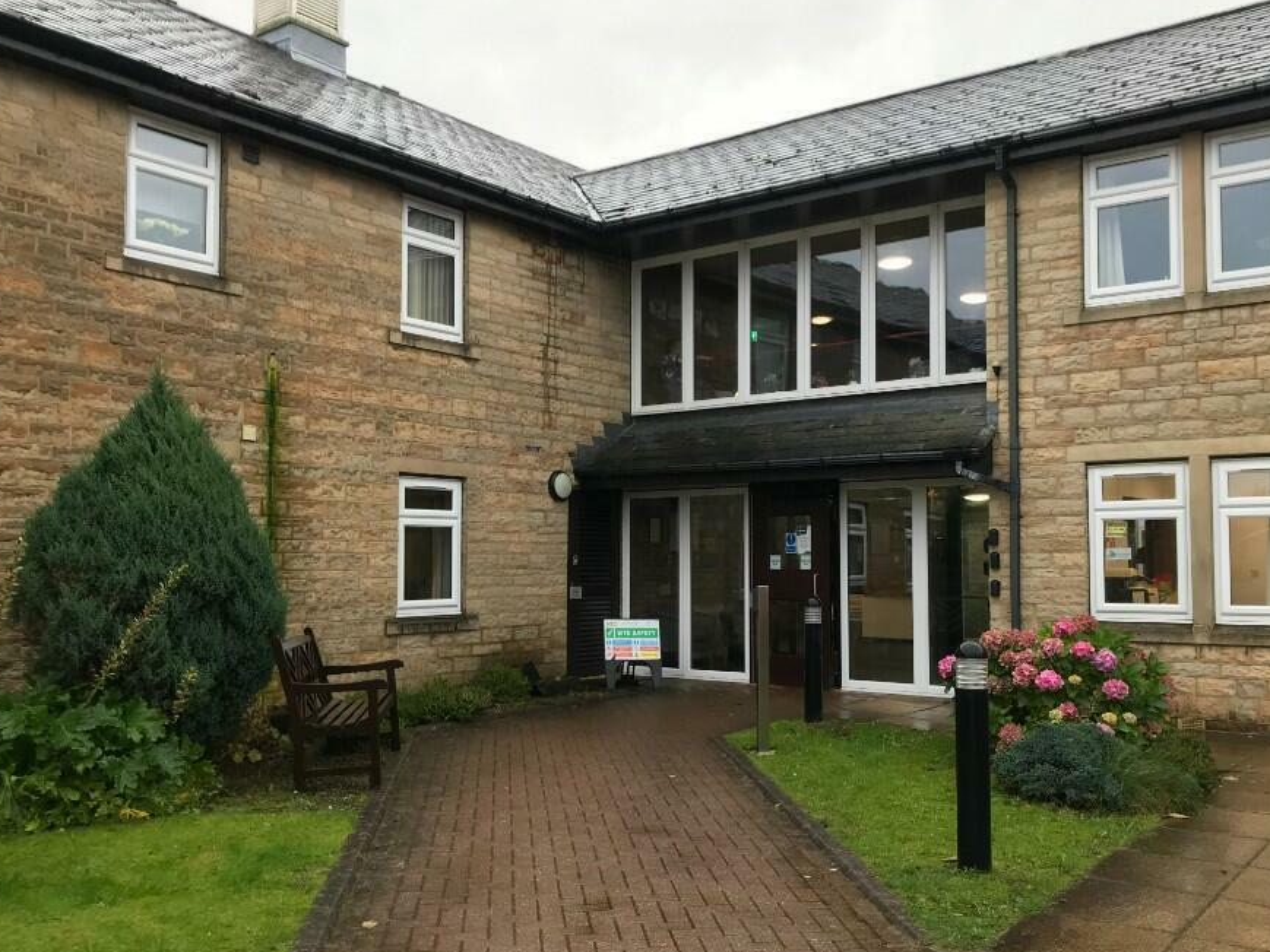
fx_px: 1211
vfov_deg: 42.9
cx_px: 703
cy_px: 507
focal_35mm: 33
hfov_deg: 55.2
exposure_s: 1/50
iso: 25
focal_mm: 3.99
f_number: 1.8
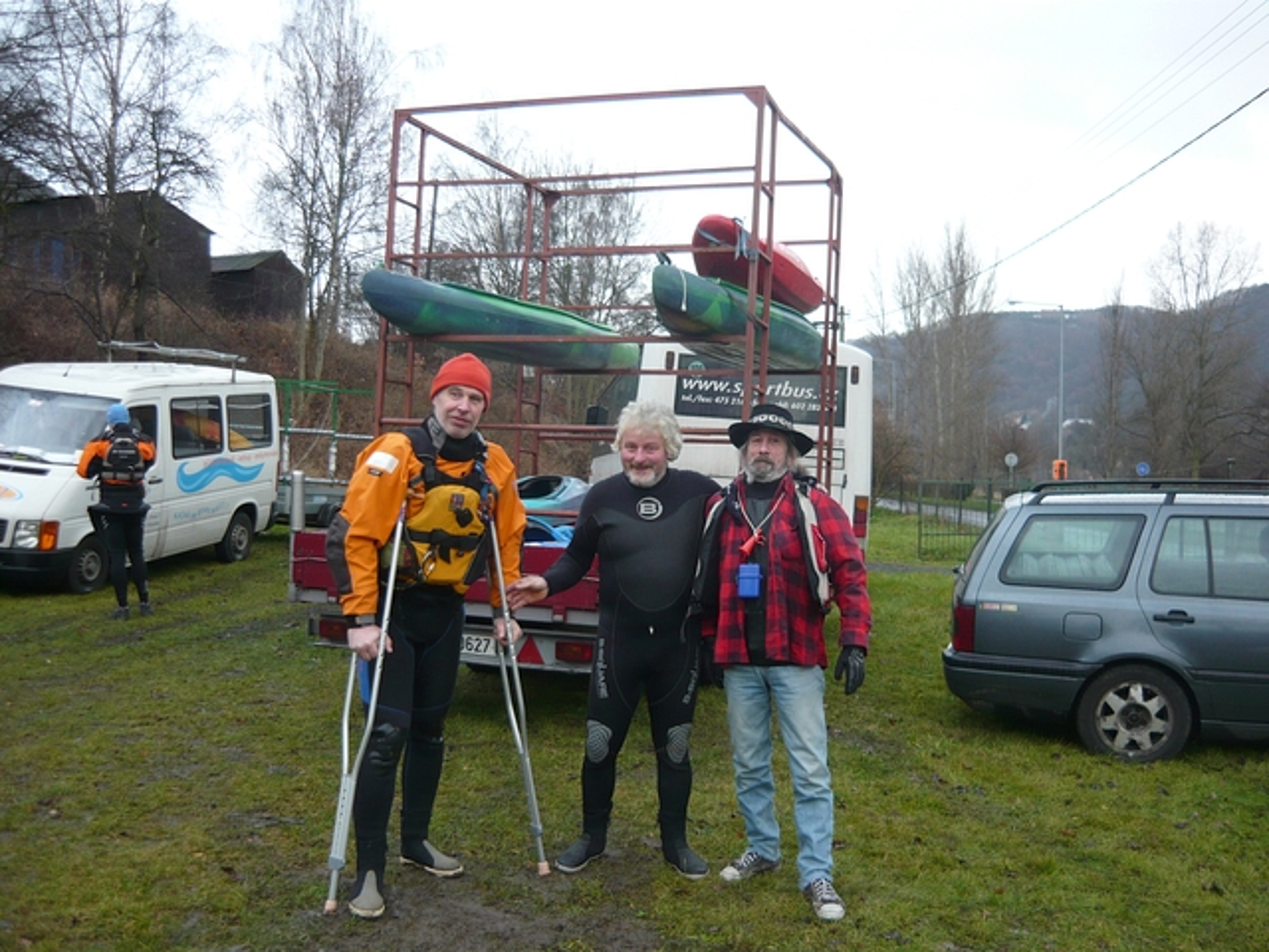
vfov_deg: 42.9
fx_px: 1210
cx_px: 634
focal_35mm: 33
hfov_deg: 55.4
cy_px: 476
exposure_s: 1/30
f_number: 2.8
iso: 100
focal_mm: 5.5
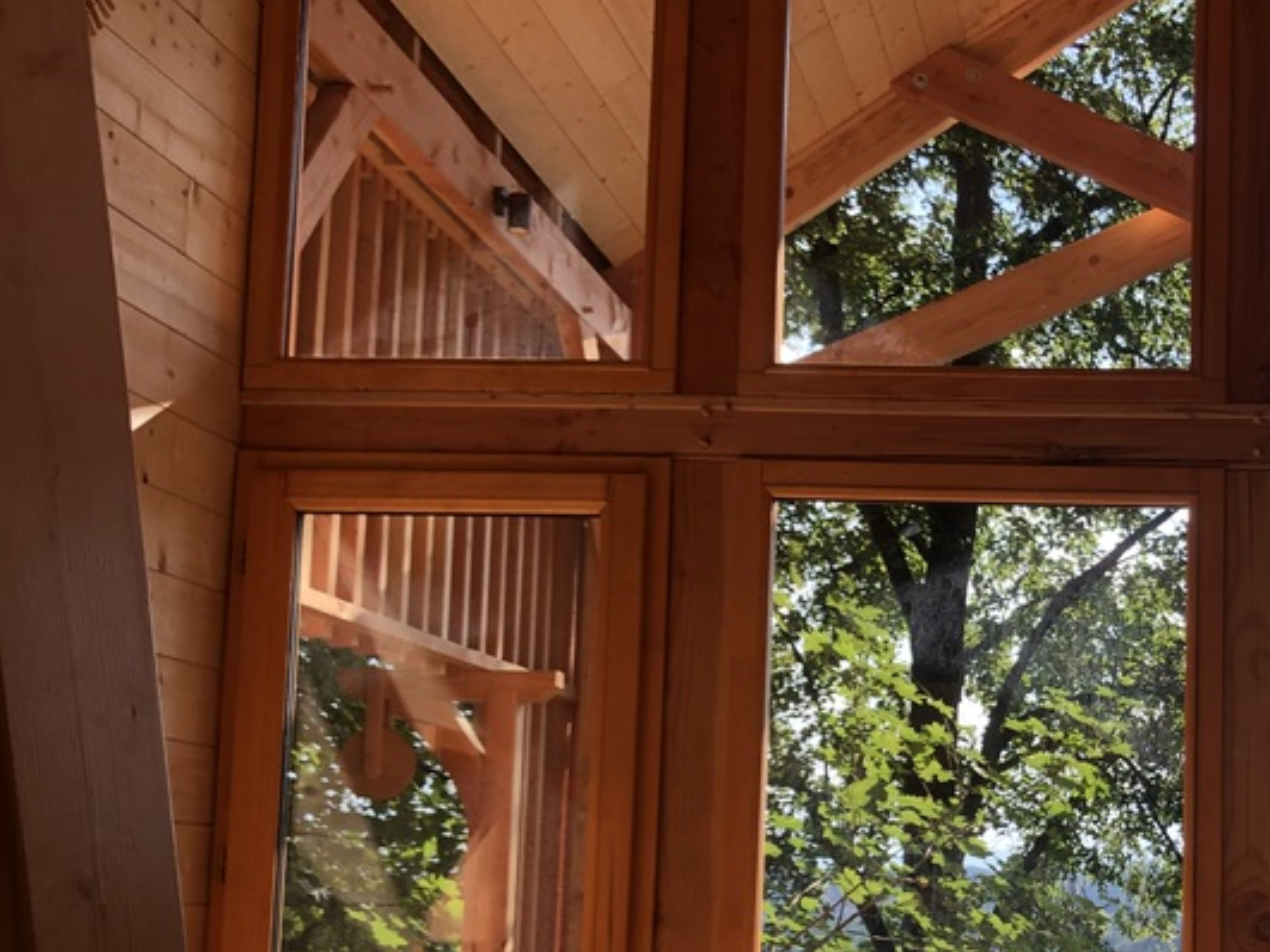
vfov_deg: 26.7
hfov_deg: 33.8
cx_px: 1119
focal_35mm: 54
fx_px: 1981
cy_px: 720
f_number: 1.8
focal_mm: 3.99
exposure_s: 1/308
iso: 20
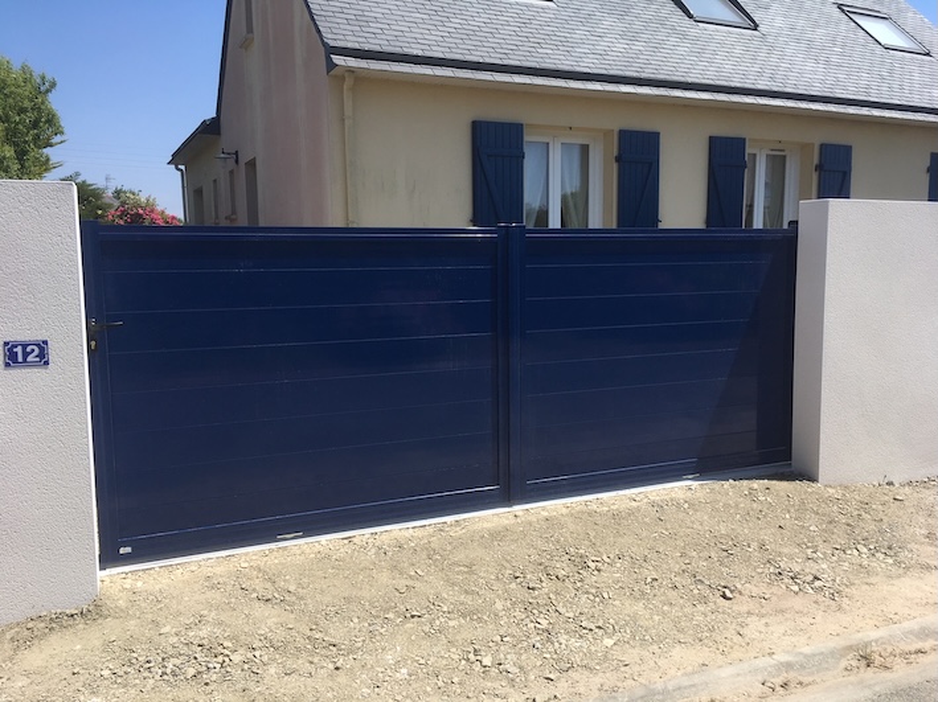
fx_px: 785
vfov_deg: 48.2
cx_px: 469
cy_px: 351
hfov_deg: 61.7
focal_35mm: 29
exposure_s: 1/1789
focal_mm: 4.15
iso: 25
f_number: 2.2
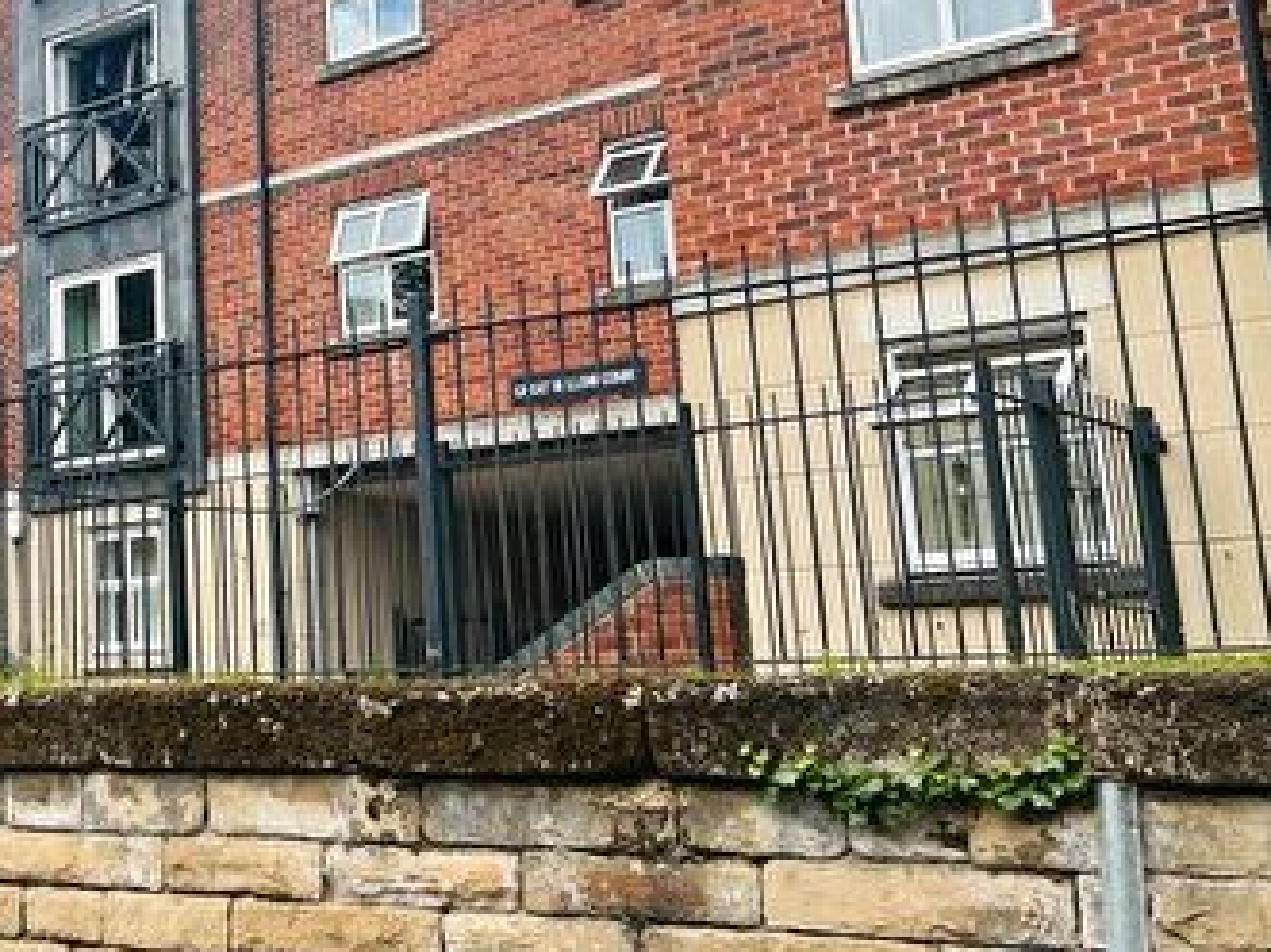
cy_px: 305
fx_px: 2019
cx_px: -58
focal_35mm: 55
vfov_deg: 26.4
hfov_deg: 31.7
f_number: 1.5
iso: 50
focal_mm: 5.7
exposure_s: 1/2841
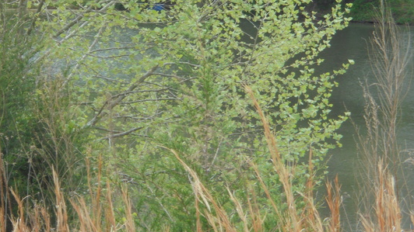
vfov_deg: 4.9
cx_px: 273
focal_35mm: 247
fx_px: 2711
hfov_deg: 8.7
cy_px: 19
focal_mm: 27.6
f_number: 6.5
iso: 100
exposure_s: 1/200
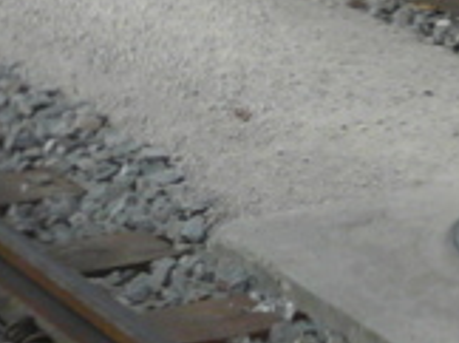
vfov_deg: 5.7
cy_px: -677
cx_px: 672
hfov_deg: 8.1
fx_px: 3191
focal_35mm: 241
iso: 100
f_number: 3.2
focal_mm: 6.4
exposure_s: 1/100
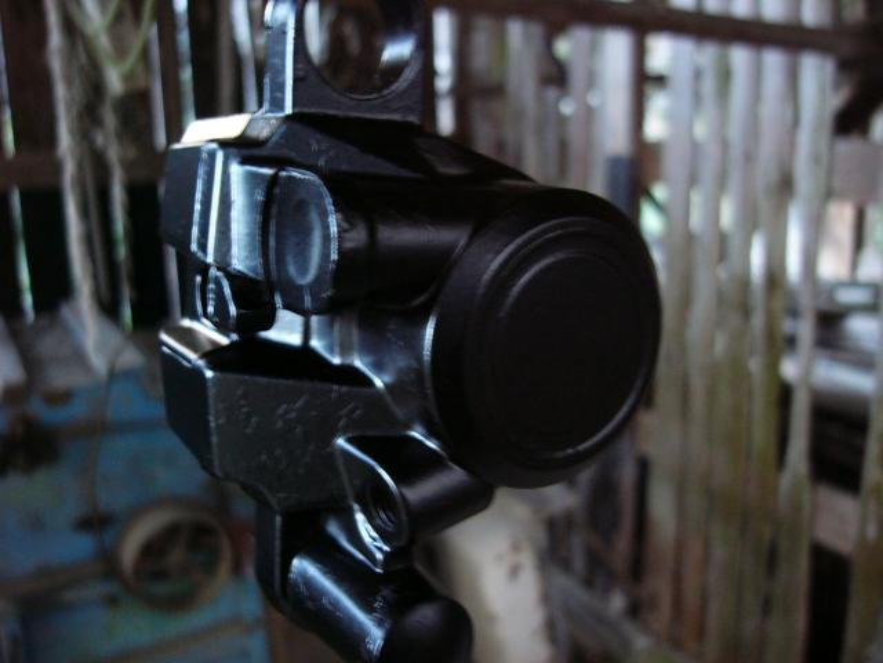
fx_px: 893
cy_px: 332
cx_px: 442
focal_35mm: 35
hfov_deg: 52.6
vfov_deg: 40.7
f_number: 2.8
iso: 200
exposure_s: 1/8
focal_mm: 5.8
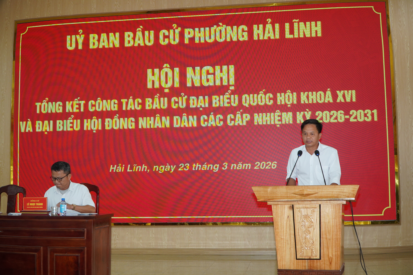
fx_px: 447
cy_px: 138
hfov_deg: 49.6
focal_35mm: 39
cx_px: 206
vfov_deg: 34.1
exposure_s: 1/60
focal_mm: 26
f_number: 9
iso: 1000
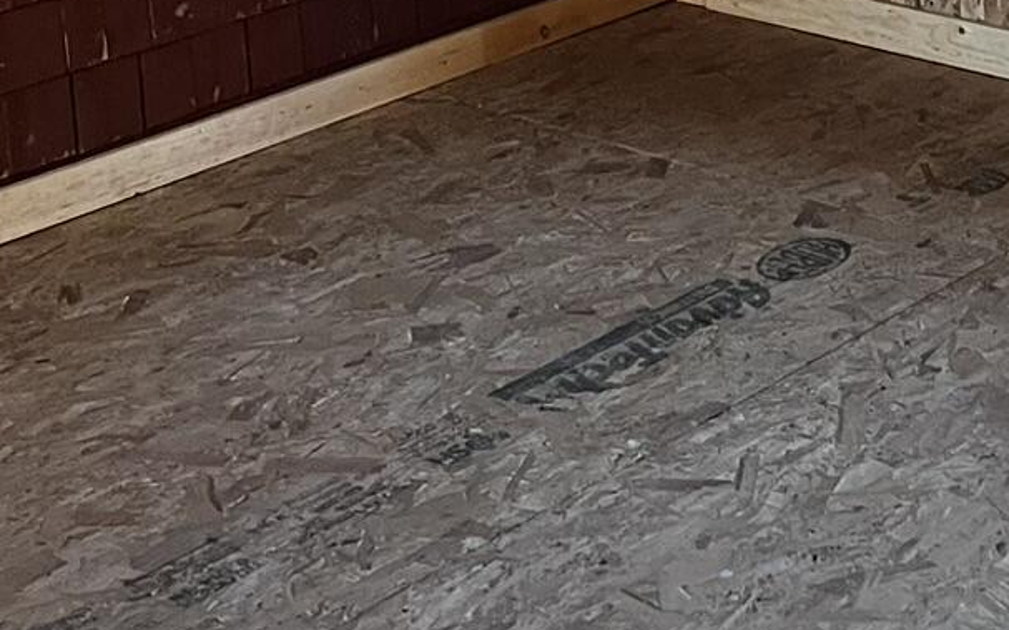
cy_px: -424
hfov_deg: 22.2
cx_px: 705
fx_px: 2557
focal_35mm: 93
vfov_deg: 13.0
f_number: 1.5
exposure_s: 1/60
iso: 400
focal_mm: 5.7
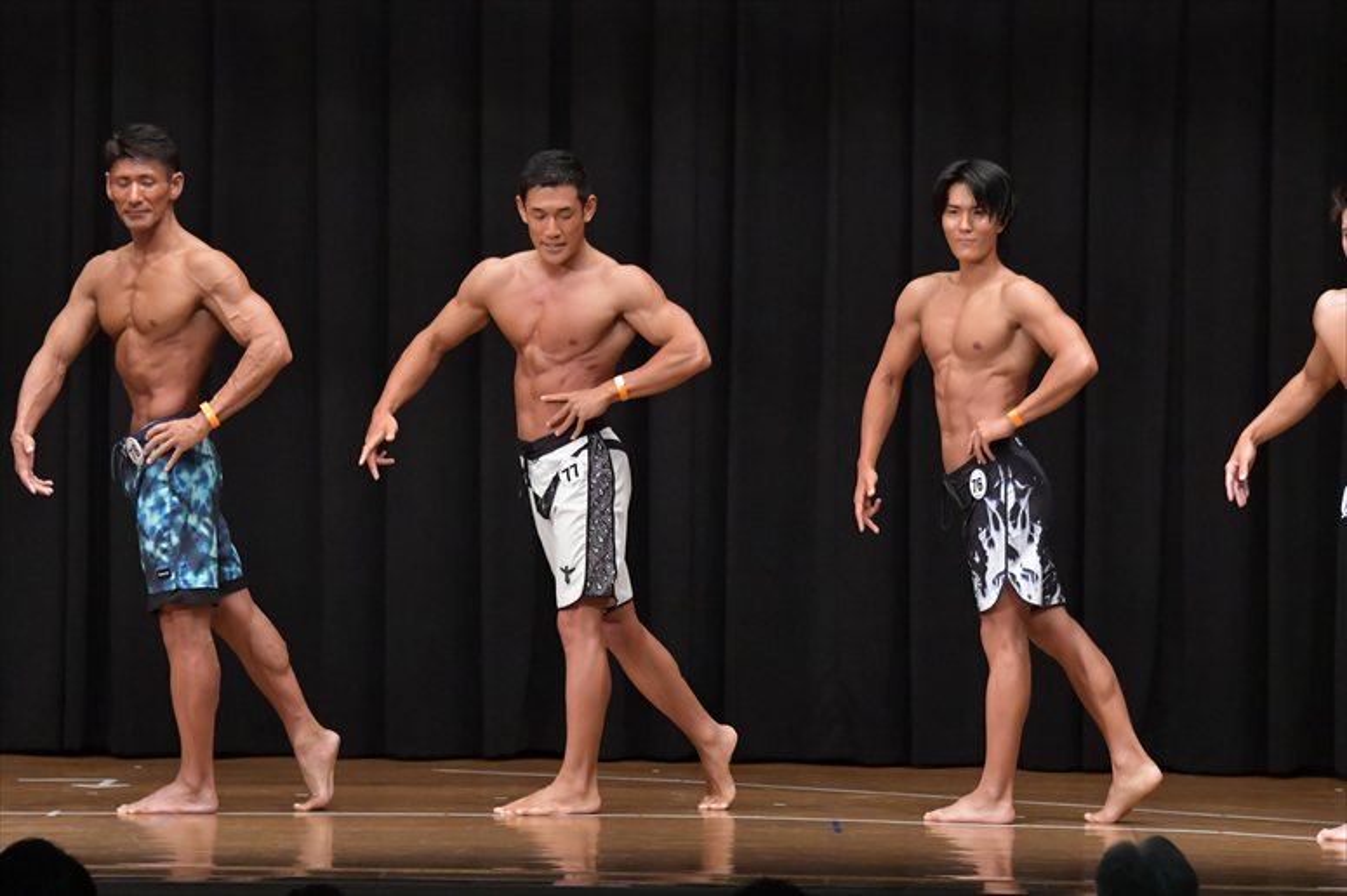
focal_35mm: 202
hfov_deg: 10.2
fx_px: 7555
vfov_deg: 6.8
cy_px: 448
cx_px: 674
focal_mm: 135
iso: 6400
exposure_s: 1/400
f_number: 5.6
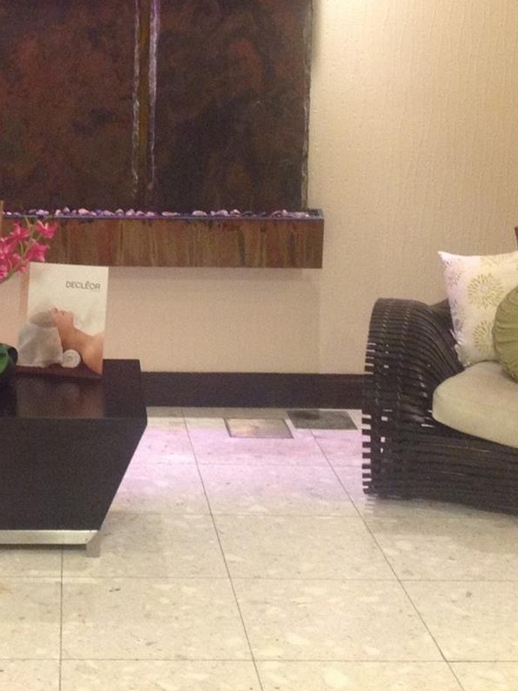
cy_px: 181
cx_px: 85
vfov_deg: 27.4
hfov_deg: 20.7
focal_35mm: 70
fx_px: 1397
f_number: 2.4
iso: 200
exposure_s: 1/15
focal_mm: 4.28
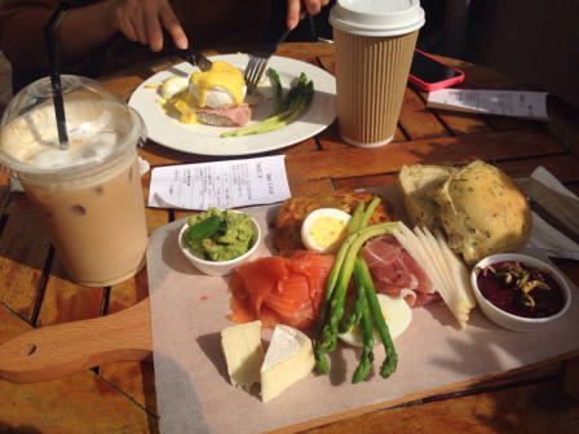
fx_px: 552
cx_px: 290
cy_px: 217
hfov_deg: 55.4
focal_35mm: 33
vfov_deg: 42.9
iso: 50
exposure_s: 1/1085
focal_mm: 4.12
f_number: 2.4
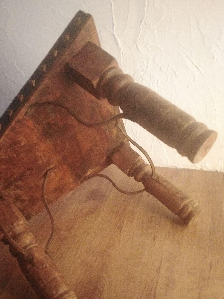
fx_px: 302
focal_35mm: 35
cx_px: 88
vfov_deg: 52.6
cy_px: 154
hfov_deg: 40.5
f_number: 1.8
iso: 1082
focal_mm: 3.62
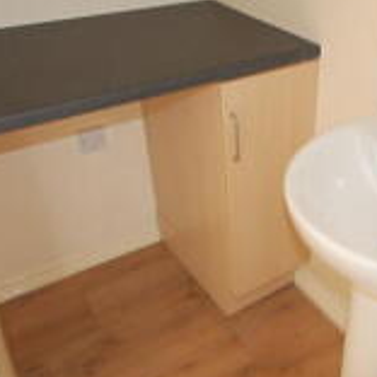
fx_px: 481
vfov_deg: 42.8
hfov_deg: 41.4
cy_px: 190
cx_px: 290
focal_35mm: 39
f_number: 3.5
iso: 400
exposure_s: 1/3
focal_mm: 10
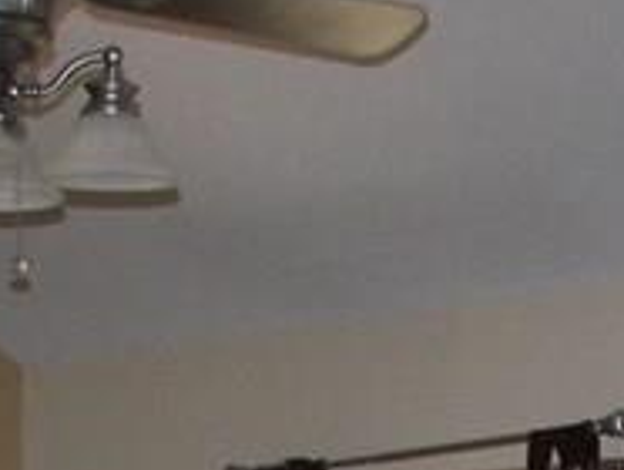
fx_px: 3574
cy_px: 846
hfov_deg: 9.9
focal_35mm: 198
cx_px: 607
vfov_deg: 7.3
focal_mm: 6
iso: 100
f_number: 2.8
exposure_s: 1/30
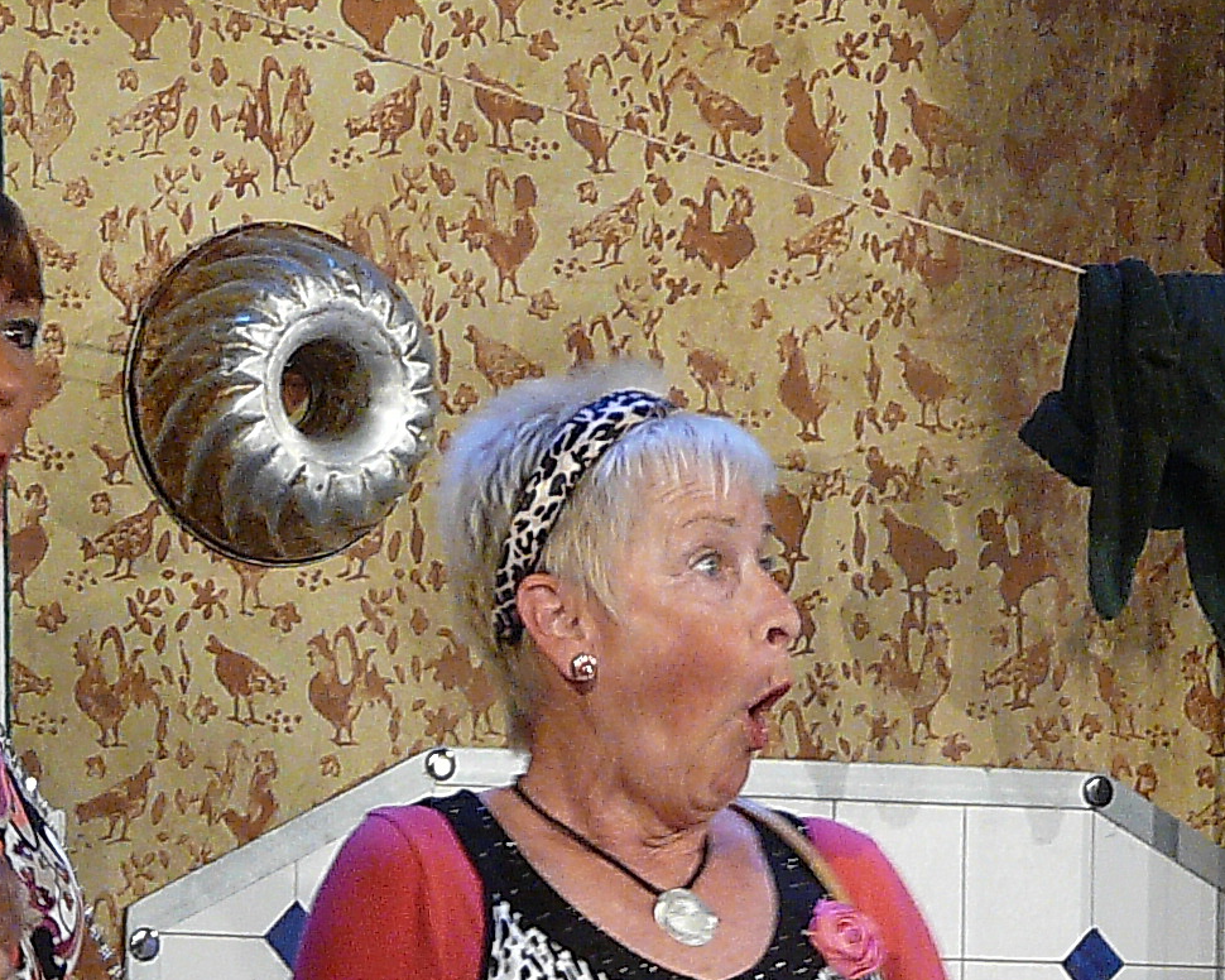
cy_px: 1523
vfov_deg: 3.7
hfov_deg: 4.7
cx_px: 1281
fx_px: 15010
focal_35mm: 414
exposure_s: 1/60
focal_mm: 20.6
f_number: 3.6
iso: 200
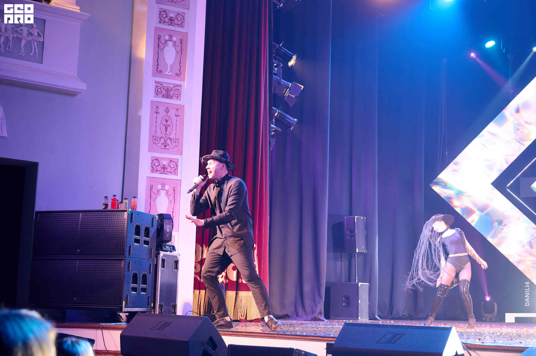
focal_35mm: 50
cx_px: 268
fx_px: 744
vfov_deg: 27.0
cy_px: 178
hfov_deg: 39.6
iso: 1600
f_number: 4
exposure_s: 1/100
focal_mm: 50
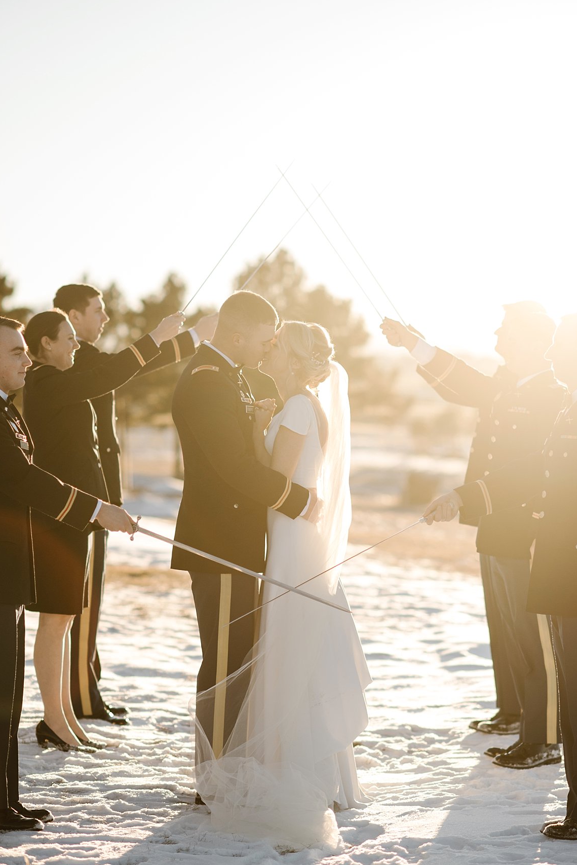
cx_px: 287
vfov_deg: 20.0
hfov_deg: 13.4
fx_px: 2451
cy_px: 417
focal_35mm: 102
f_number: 2
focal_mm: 85
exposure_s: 1/2500
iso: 200
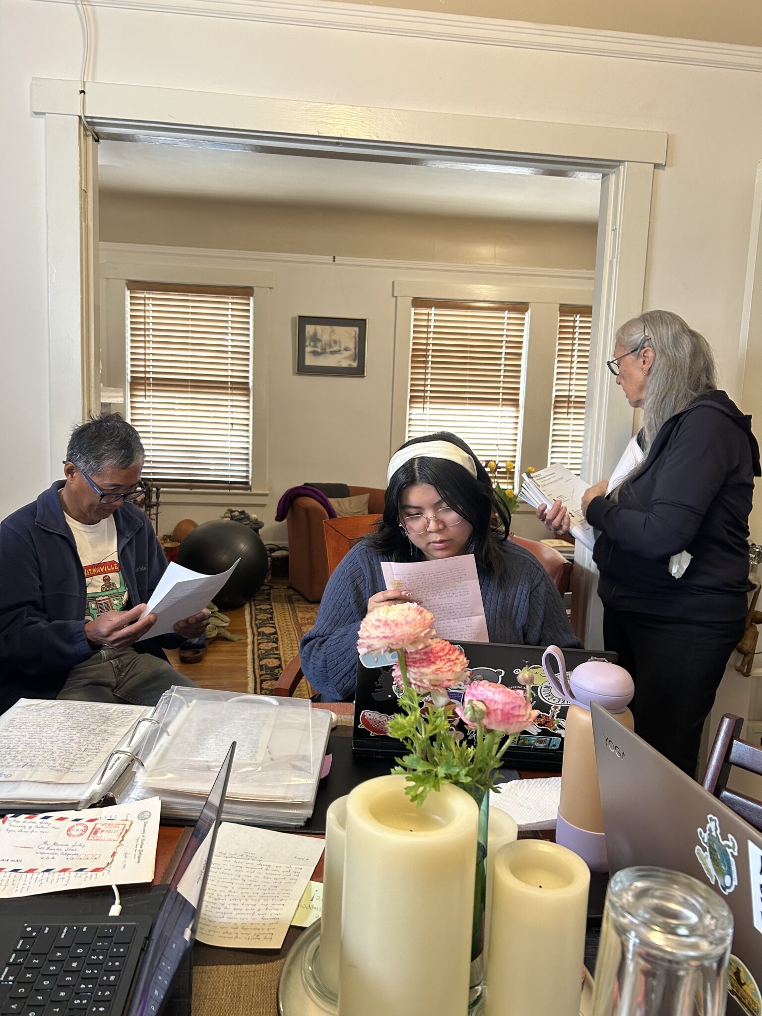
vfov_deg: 67.3
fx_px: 763
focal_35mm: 26
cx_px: 381
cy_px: 508
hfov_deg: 53.1
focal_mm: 5.7
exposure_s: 1/60
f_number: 1.5
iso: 160
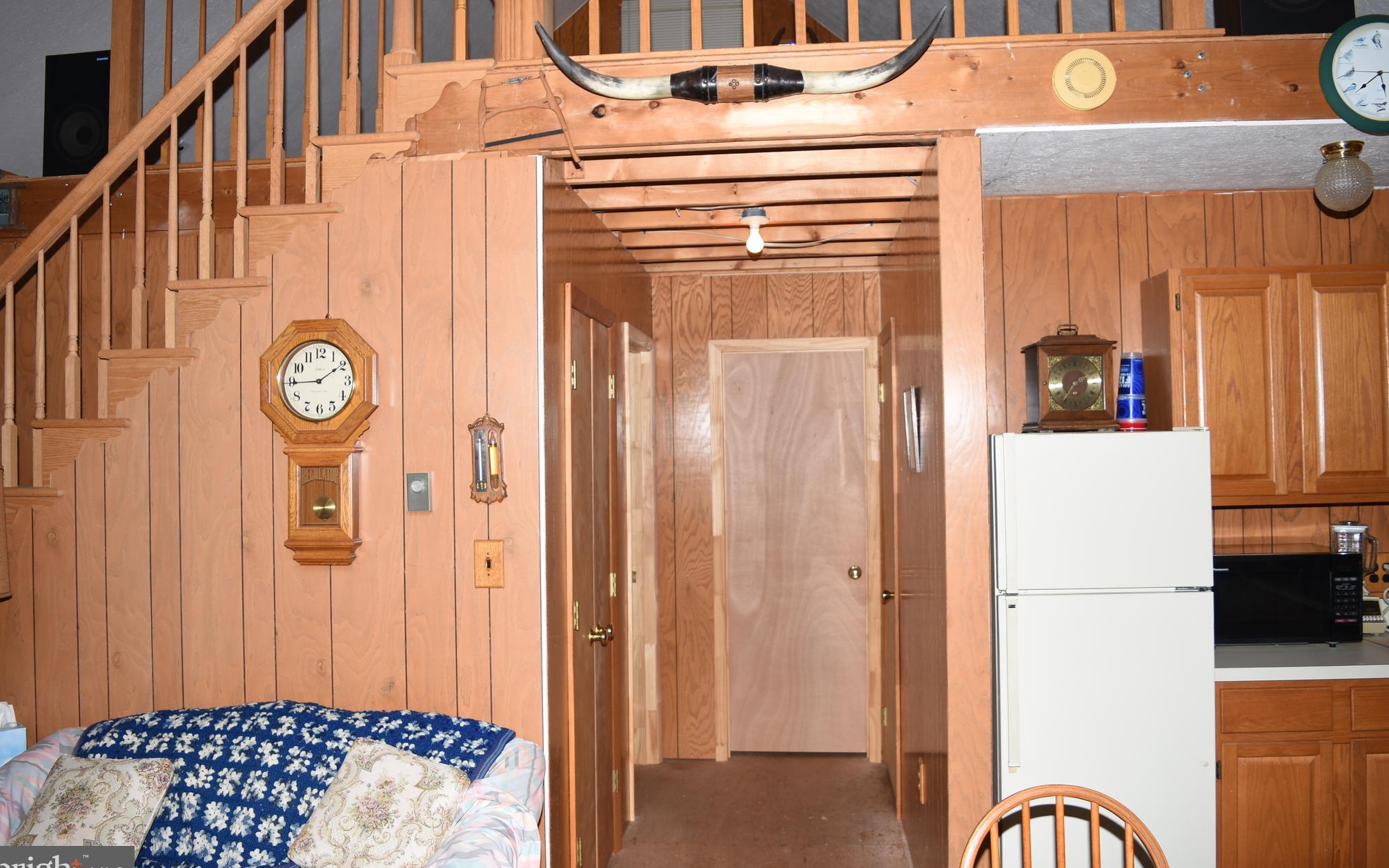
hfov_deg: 66.5
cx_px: 688
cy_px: 425
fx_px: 1060
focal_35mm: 28
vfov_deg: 44.5
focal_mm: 18
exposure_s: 1/160
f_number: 3.5
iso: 100
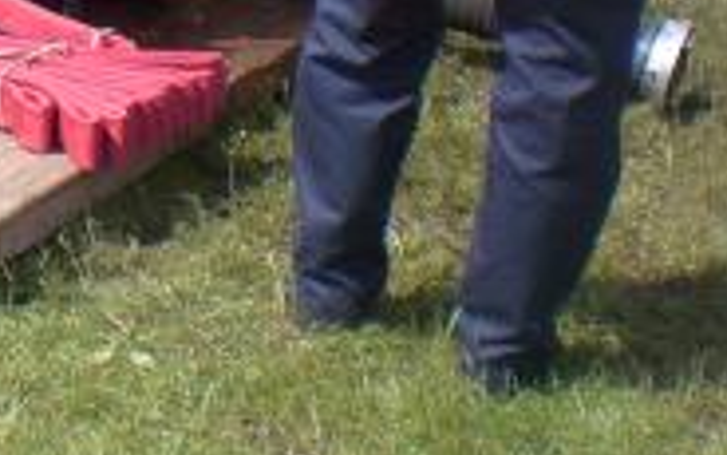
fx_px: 2774
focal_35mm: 140
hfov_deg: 14.2
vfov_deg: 8.9
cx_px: -253
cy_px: -384
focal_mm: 6.3
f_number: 4.4
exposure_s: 1/250
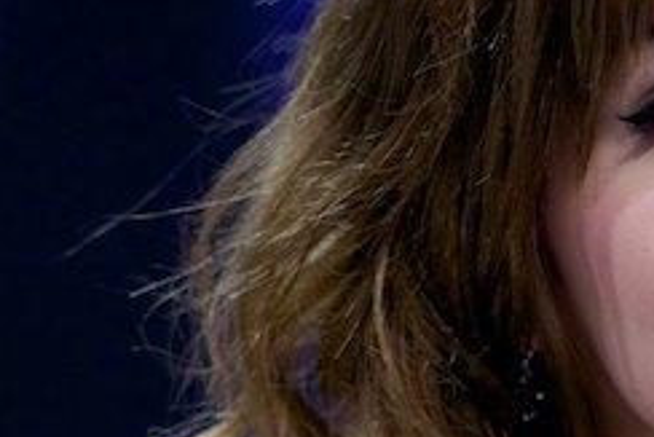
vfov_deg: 2.2
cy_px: 236
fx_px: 11160
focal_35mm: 614
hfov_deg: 3.4
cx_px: 767
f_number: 3.5
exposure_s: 1/250
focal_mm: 200
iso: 1600
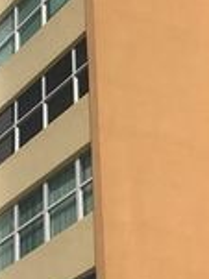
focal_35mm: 124
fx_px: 1000
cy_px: 167
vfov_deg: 15.9
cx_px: 96
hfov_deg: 11.9
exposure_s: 1/12048
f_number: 1.8
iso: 25
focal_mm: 3.99
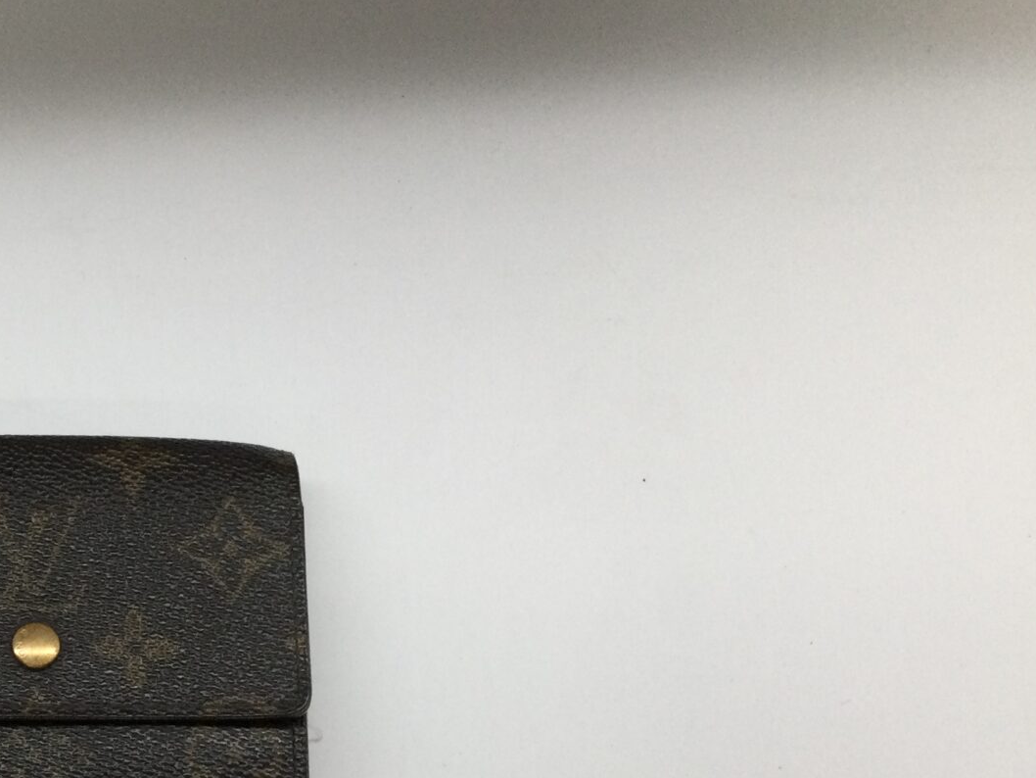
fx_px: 1796
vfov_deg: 23.8
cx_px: 42
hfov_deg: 30.3
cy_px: 685
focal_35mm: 60
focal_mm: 3.3
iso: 25
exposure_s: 1/30
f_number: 2.4
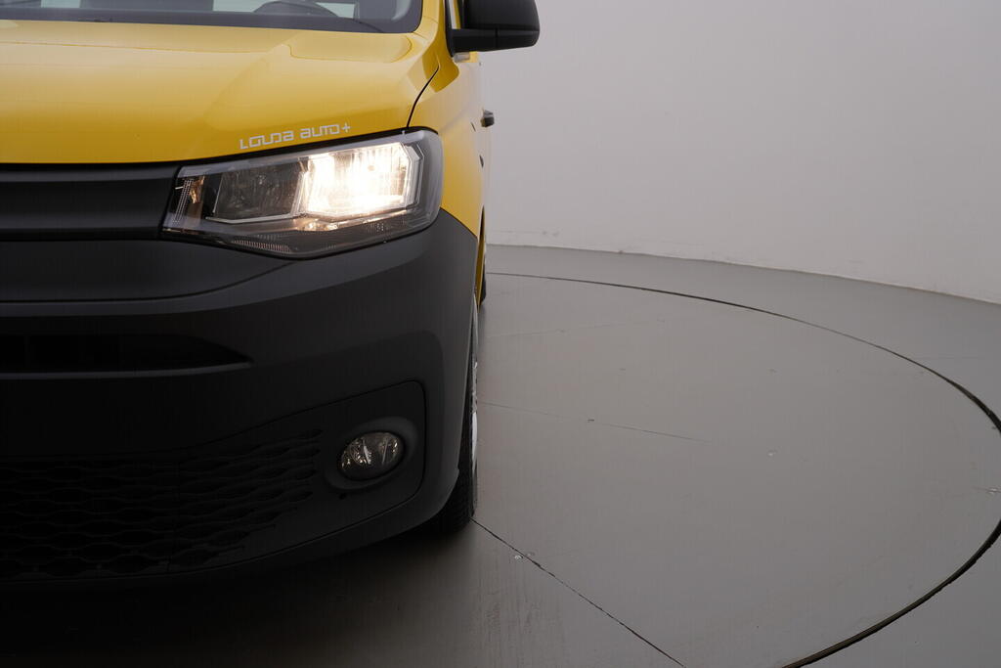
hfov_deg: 53.1
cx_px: 500
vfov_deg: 36.9
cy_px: 334
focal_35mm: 36
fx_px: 1001
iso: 125
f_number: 5
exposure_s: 1/125
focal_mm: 24
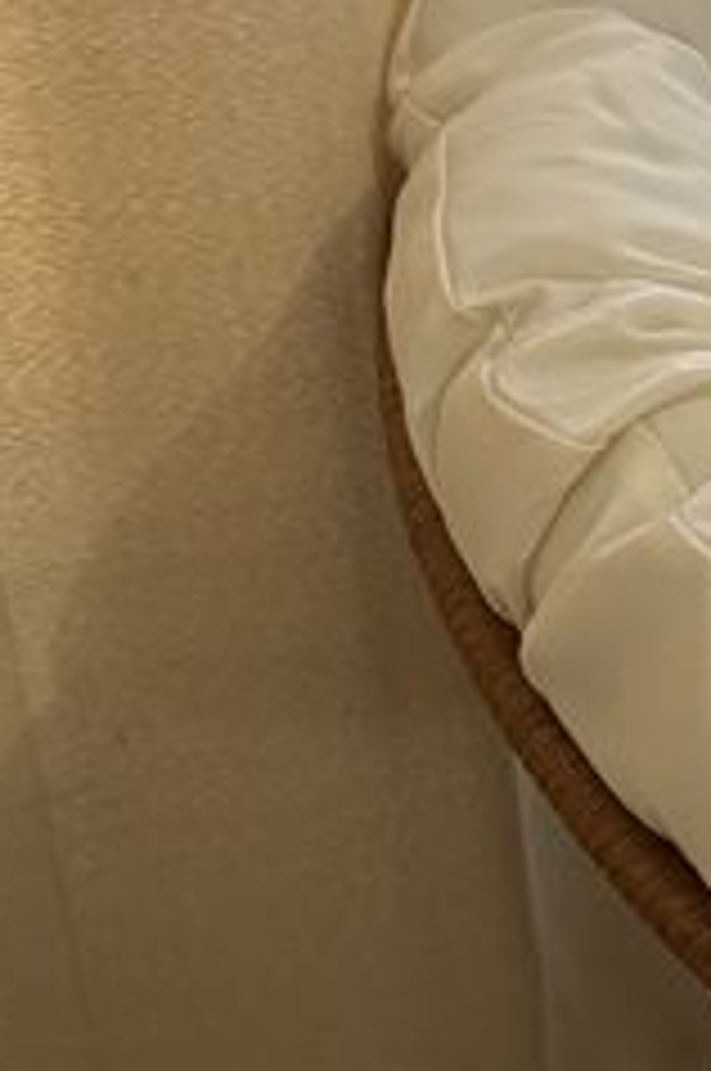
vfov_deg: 19.2
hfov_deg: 11.8
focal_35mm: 105
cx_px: 1377
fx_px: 3119
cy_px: 936
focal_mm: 6.76
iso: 320
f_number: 1.78
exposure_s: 1/60
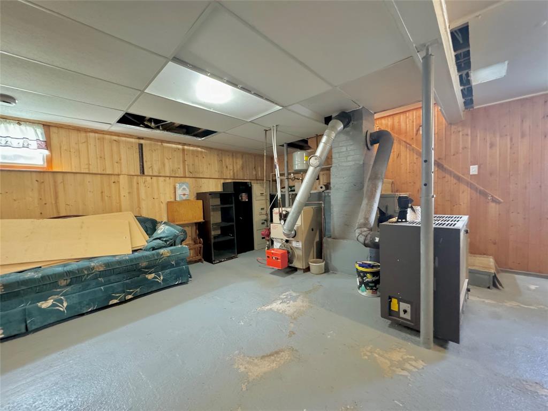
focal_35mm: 14
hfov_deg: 102.1
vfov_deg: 85.7
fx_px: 222
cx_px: 274
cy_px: 206
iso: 1250
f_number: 2.2
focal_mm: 2.22
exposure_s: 1/40
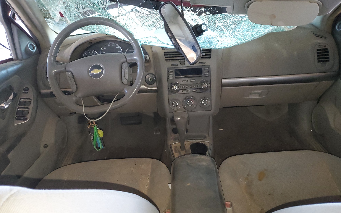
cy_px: 129
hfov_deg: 66.5
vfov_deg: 44.3
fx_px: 260
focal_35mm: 28
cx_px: 169
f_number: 1.5
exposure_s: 1/40
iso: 327
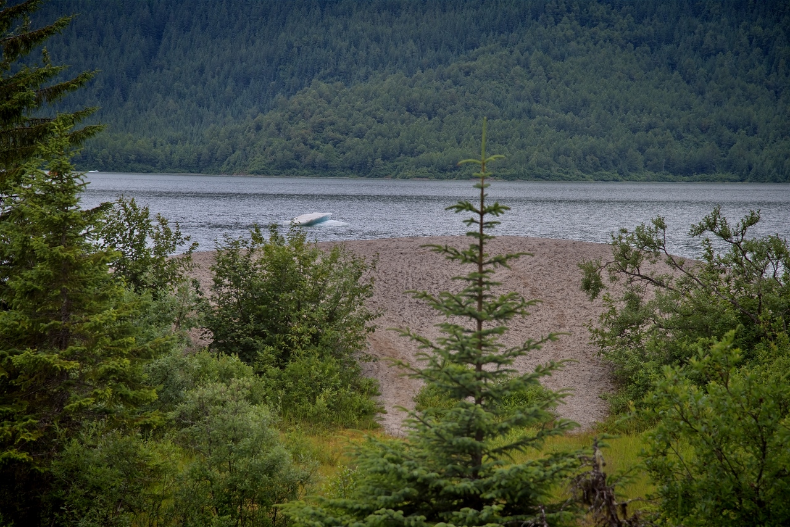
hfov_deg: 17.1
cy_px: 264
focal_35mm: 120
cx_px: 395
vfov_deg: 11.4
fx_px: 2634
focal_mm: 120
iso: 100
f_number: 6.3
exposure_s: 1/250
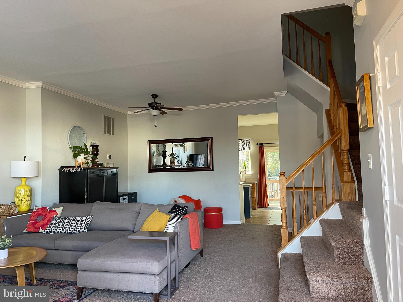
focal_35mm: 26
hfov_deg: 67.3
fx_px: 303
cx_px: 202
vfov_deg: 53.1
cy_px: 151
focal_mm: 5.1
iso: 200
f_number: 1.6
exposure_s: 1/60
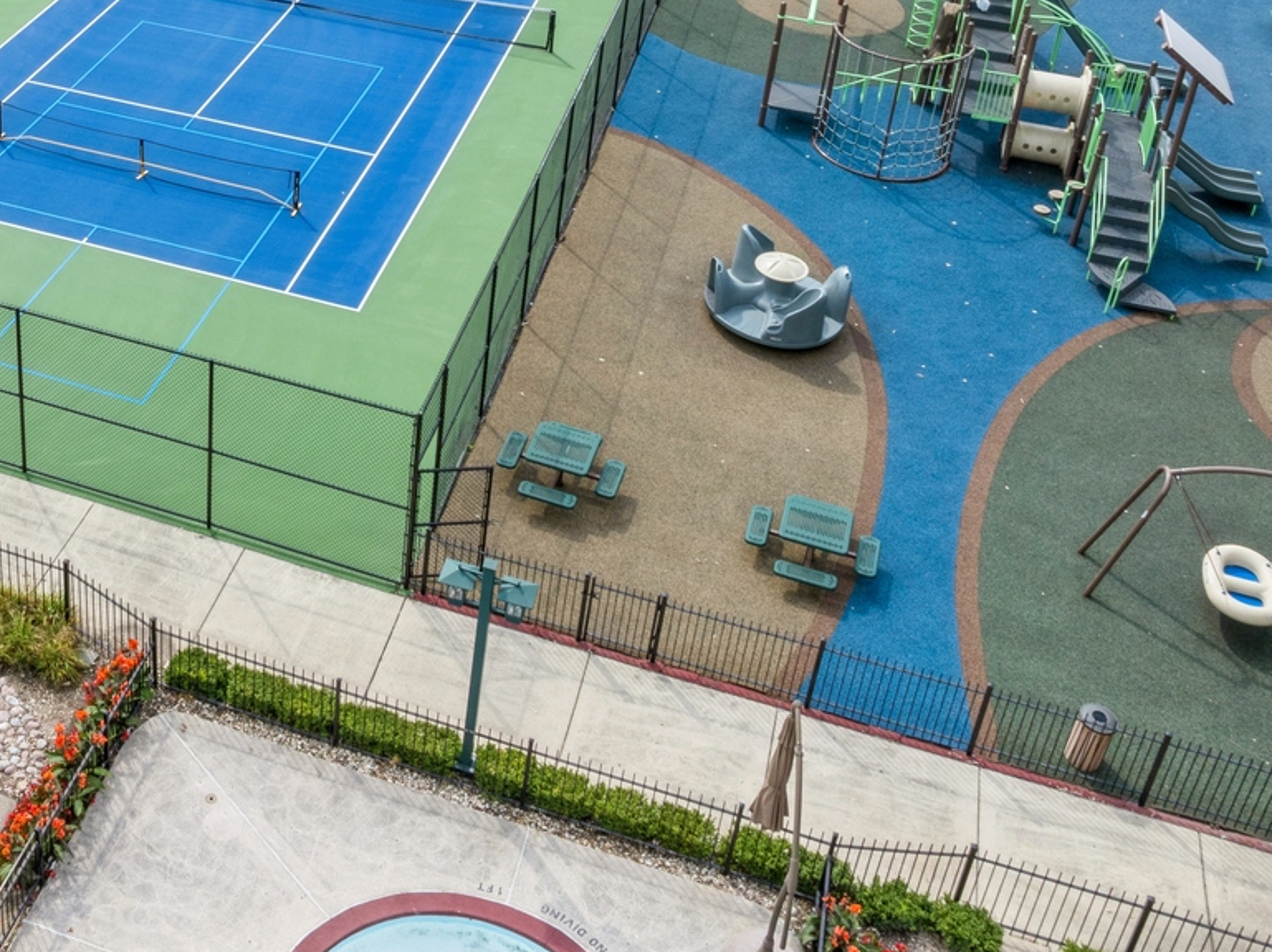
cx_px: 192
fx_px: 1653
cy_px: 74
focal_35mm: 45
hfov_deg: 39.8
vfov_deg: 30.6
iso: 100
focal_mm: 12.29
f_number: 11
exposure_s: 1/120
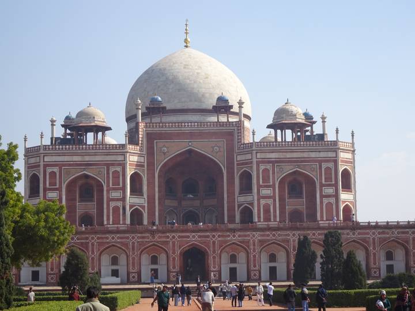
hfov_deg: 24.4
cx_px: 208
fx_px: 959
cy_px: 156
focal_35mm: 80
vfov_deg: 18.4
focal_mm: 13.69
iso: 80
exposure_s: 1/500
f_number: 5
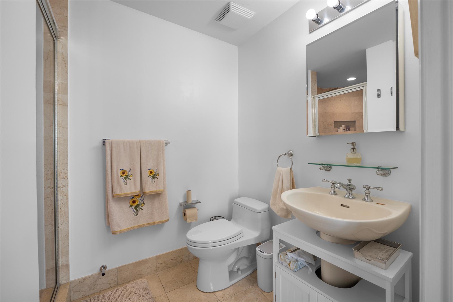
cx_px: 226
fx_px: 189
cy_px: 151
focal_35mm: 15
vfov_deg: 77.3
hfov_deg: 100.4
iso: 200
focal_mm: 10
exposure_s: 1/2.5
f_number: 4
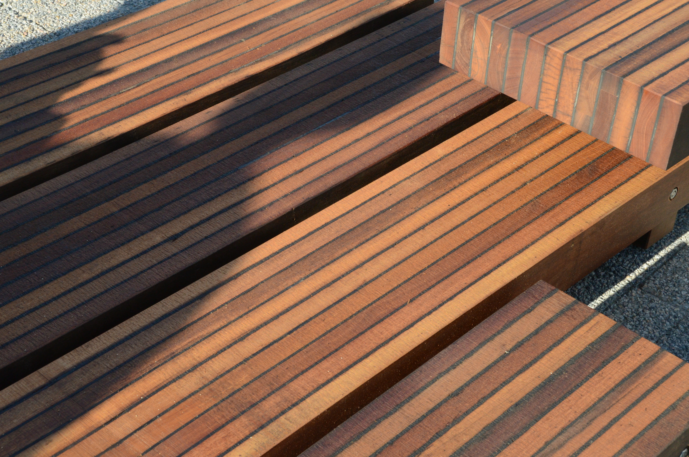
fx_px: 1318
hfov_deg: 29.3
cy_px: 228
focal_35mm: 69
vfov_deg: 19.6
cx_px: 344
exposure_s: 1/640
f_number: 13
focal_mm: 46
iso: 1250
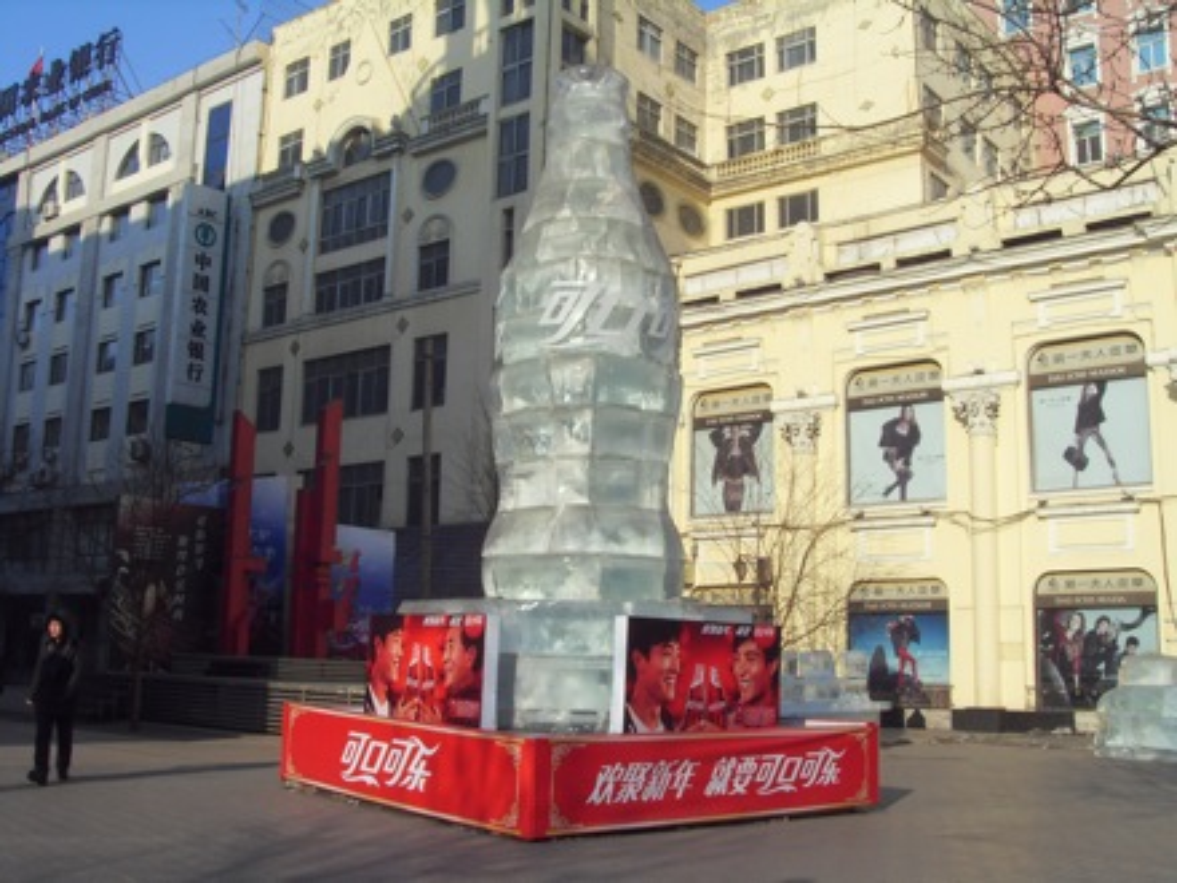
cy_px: 442
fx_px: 1326
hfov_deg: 47.9
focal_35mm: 39
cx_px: 588
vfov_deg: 36.8
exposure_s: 1/250
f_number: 6.2
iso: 80
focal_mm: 6.6
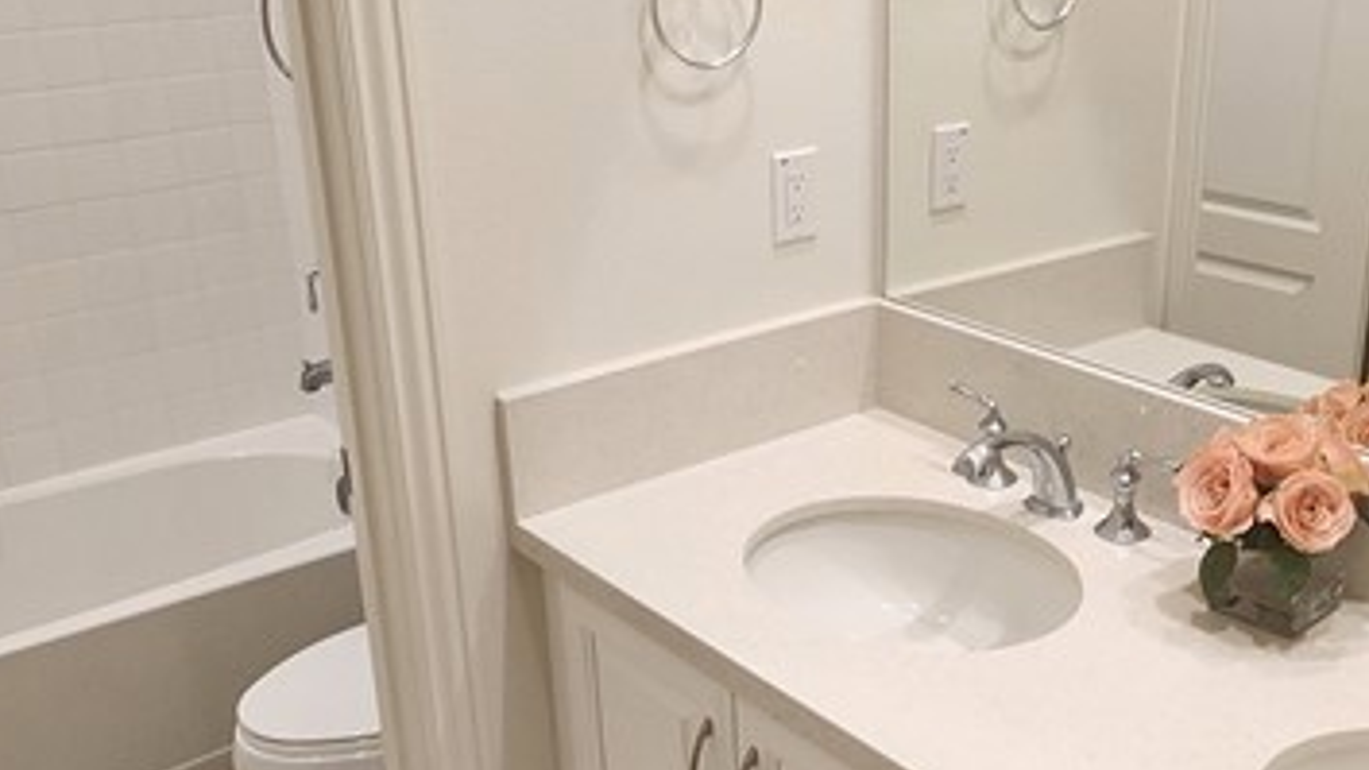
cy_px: 476
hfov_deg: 48.8
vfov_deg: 28.9
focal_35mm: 41
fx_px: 1488
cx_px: 882
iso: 125
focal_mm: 1.74
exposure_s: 1/60
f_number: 2.2
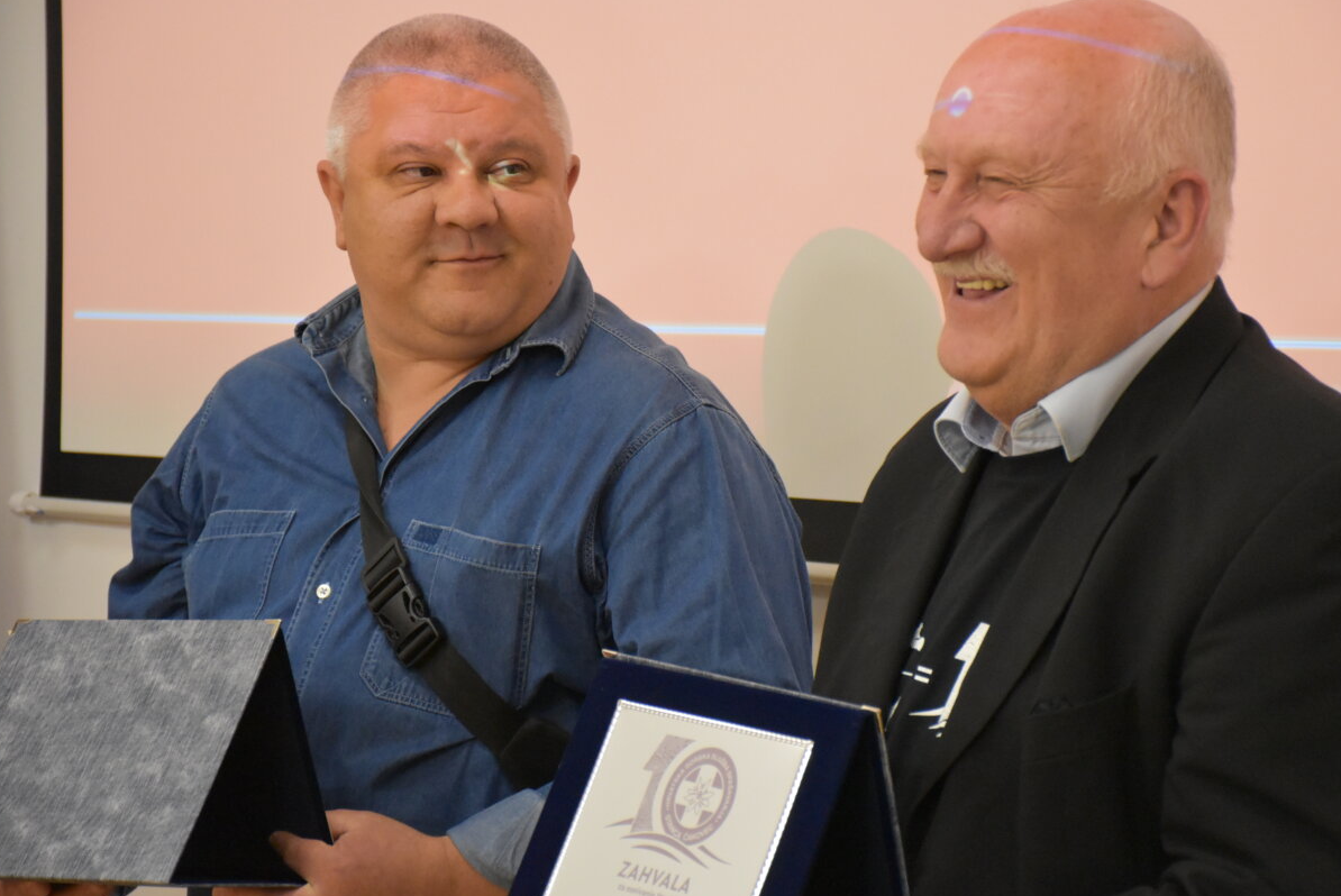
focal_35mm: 135
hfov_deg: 15.2
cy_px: 432
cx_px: 691
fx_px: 5015
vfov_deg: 10.2
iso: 4000
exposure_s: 1/60
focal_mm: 85
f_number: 5.3
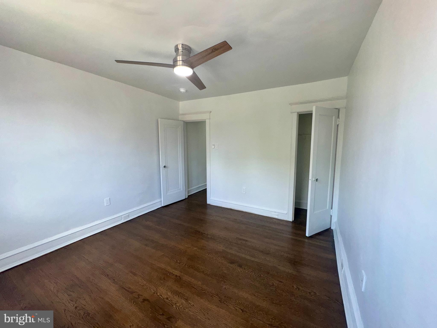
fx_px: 177
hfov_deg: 102.1
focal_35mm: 14
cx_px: 218
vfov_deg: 85.7
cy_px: 164
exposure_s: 1/120
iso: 80
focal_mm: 2.22
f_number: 2.2
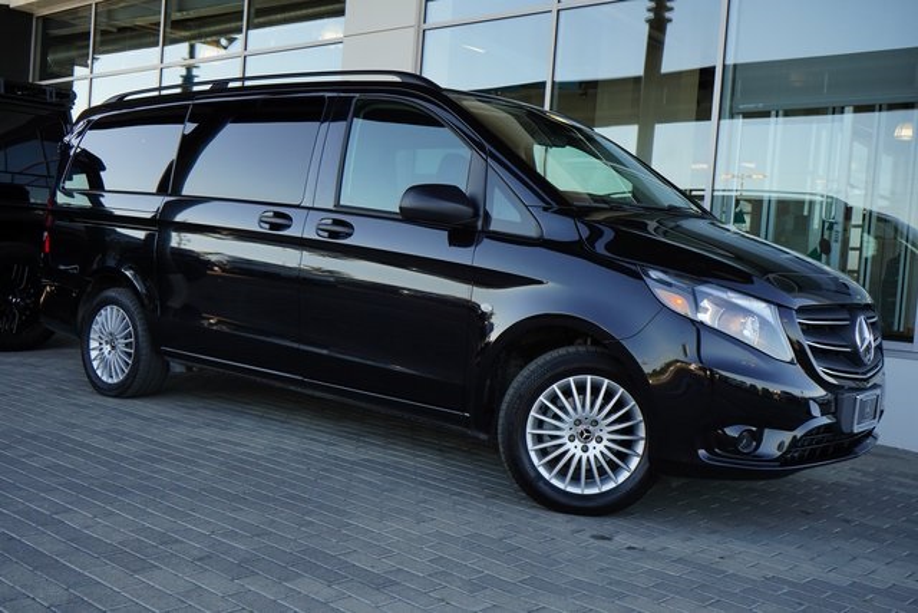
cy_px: 306
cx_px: 459
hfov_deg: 51.9
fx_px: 944
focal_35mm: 37
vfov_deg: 36.0
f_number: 8
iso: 1000
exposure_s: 1/400
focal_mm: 37
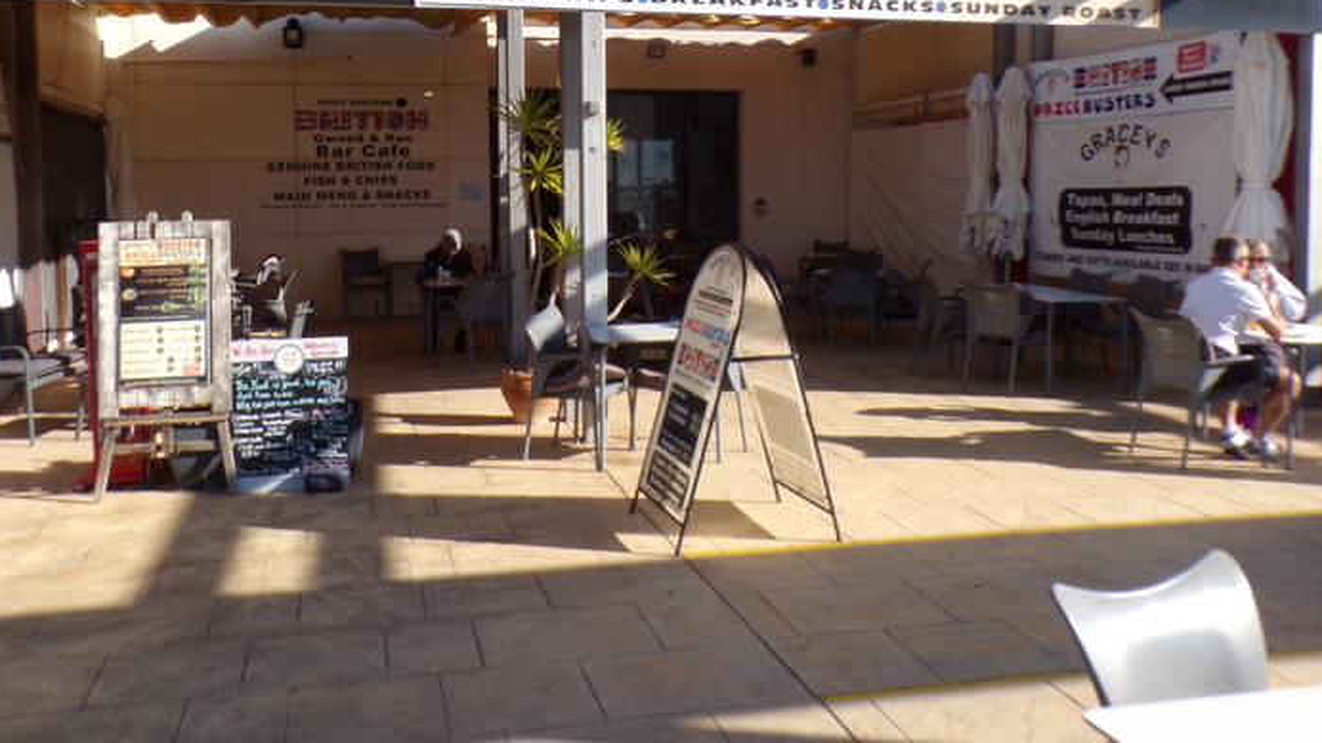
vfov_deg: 34.2
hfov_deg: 58.0
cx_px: 611
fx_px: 1192
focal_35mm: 34
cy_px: 226
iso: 80
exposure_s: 1/250
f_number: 5.8
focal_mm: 4.3
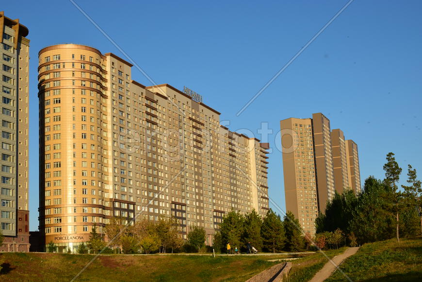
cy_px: 141
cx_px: 211
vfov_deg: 23.8
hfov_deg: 35.1
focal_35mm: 57
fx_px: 668
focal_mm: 38
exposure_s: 1/320
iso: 200
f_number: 9
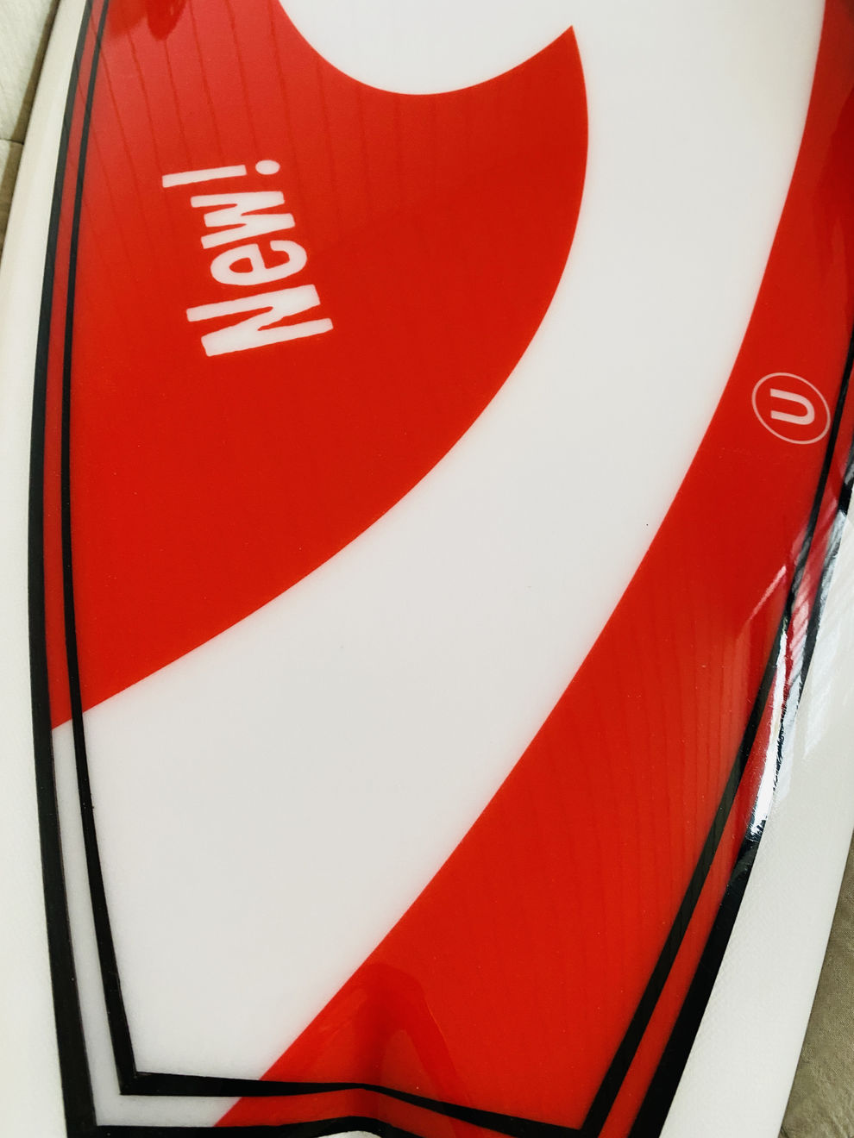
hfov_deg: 53.1
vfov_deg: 67.3
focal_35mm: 26
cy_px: 569
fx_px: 855
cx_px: 427
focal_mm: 4.25
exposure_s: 1/60
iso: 125
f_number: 1.8
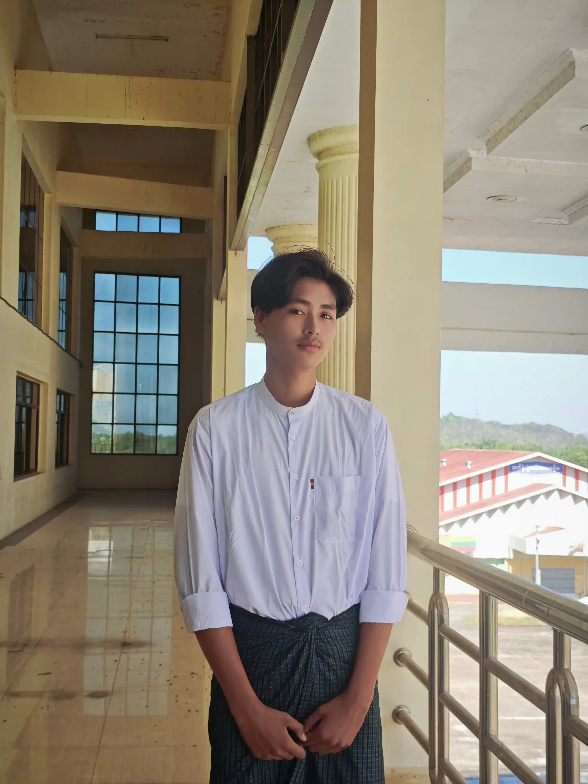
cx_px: 294
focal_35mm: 50
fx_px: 1132
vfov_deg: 38.2
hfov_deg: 29.1
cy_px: 392
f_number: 1.63
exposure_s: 1/710
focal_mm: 5.85
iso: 50
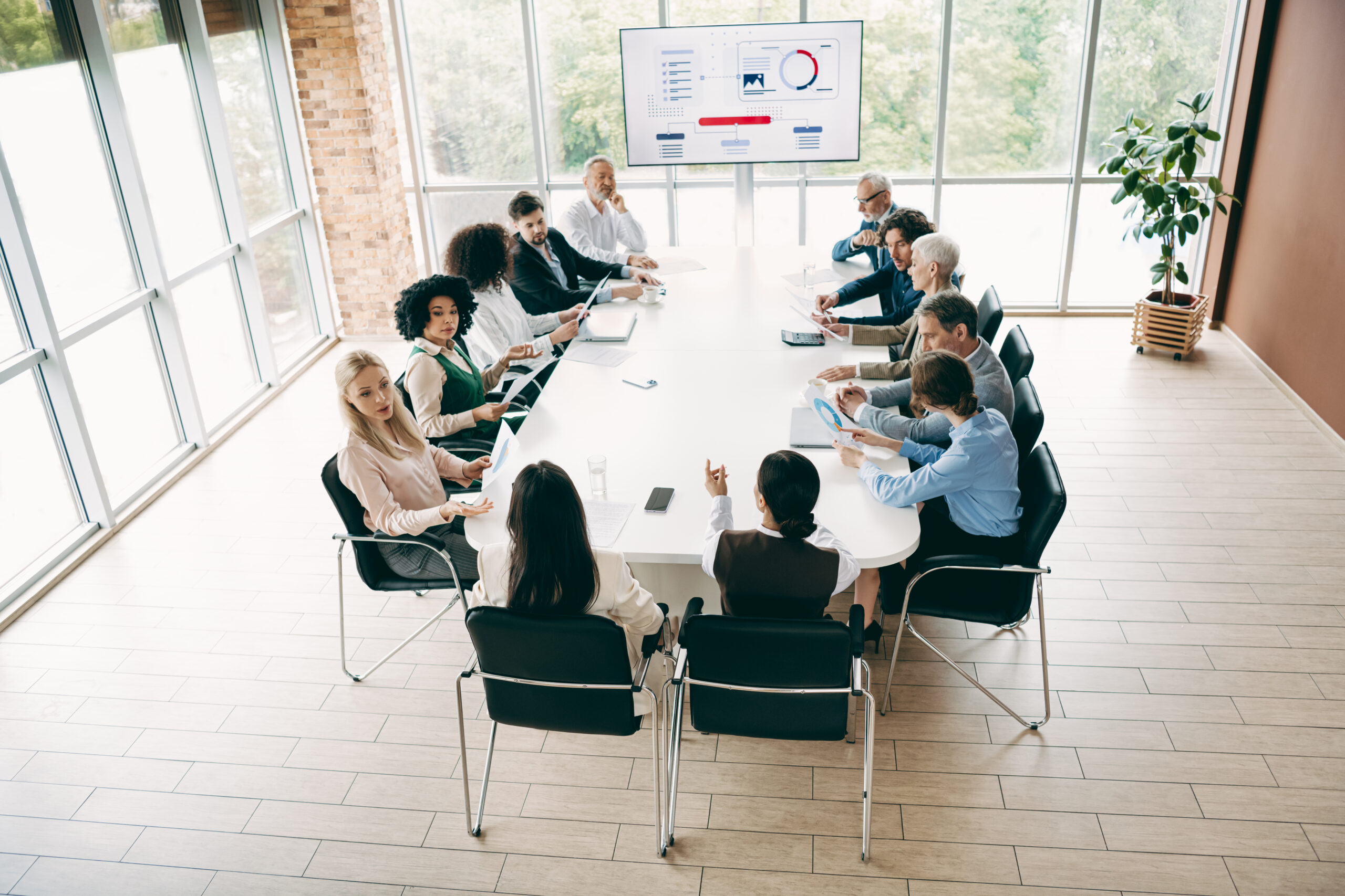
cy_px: 448
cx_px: 672
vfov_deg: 45.0
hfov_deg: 63.7
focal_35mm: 29
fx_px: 1083
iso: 640
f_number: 2.8
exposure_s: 1/125
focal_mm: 29
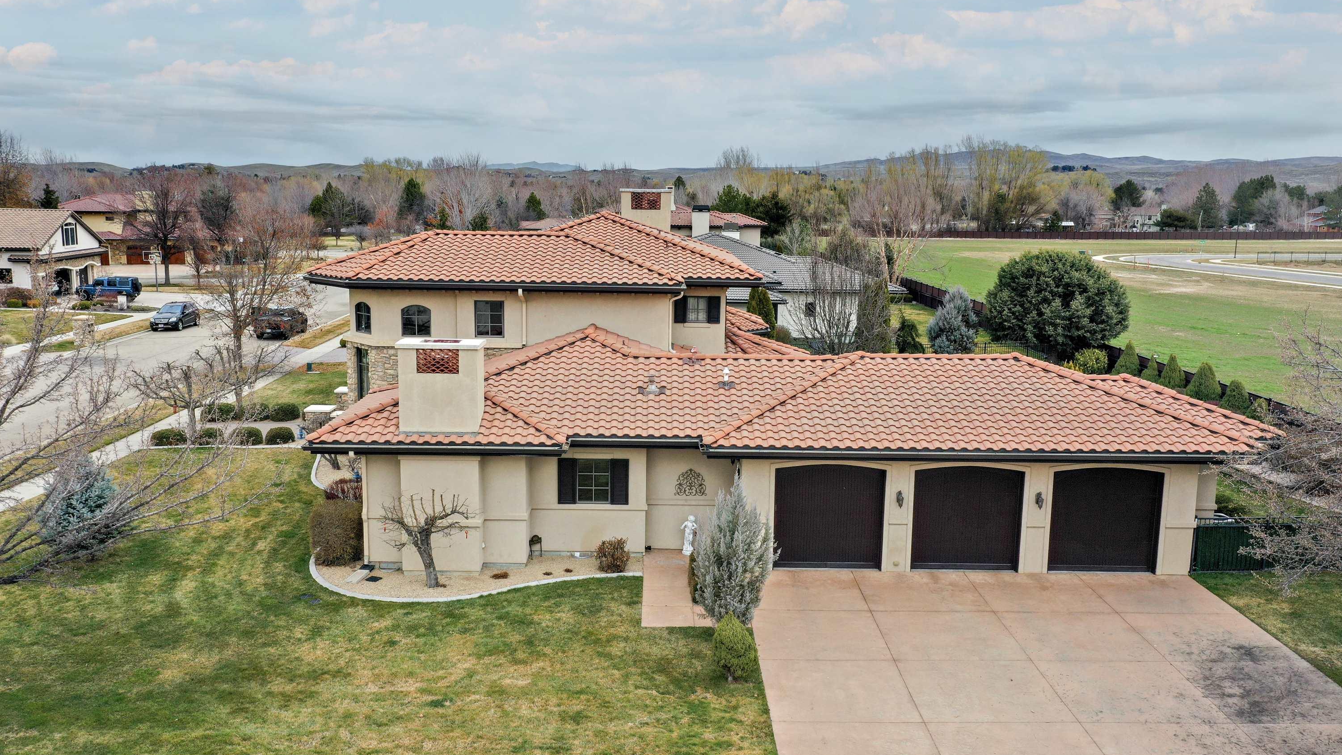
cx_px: 665
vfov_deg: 38.9
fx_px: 1068
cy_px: 382
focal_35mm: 30
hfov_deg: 64.3
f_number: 5
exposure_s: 1/240
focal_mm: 10.26
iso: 100
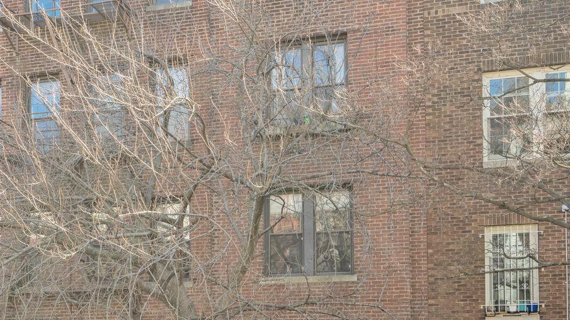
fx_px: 907
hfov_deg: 33.1
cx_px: 60
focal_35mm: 60
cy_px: 131
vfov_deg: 20.0
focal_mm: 30
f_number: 9
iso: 200
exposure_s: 1/80
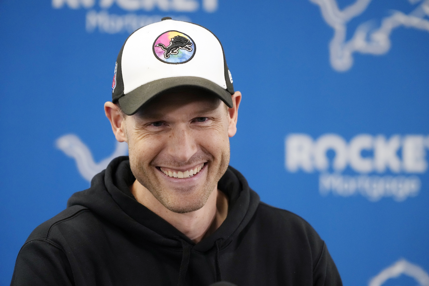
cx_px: 214
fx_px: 6673
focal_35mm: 560
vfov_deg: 2.5
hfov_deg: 3.7
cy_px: 143
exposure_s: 1/640
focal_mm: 560
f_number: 4
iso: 4000
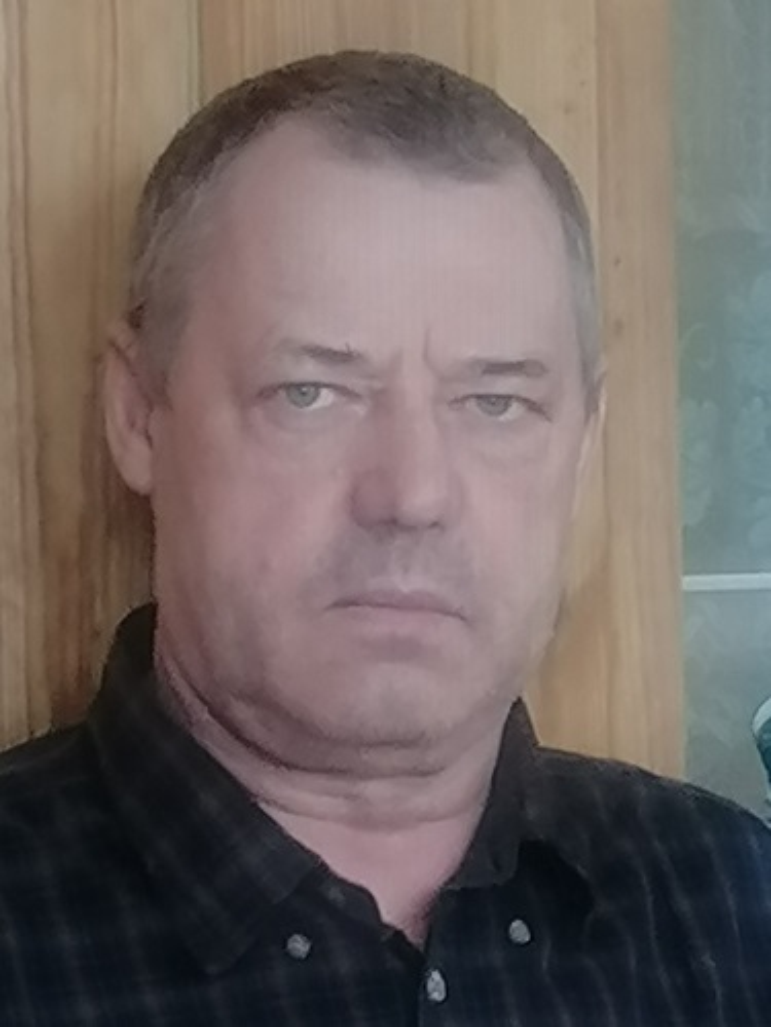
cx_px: 386
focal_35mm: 155
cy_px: 514
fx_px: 4603
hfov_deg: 9.6
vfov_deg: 12.7
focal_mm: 3.62
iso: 160
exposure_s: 1/50
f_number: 1.8
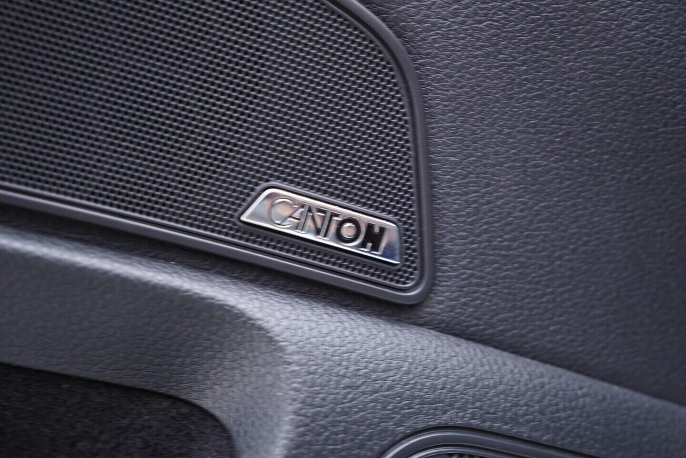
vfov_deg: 36.9
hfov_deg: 53.1
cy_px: 229
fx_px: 686
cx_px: 343
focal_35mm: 36
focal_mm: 24
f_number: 2.8
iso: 400
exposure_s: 1/40
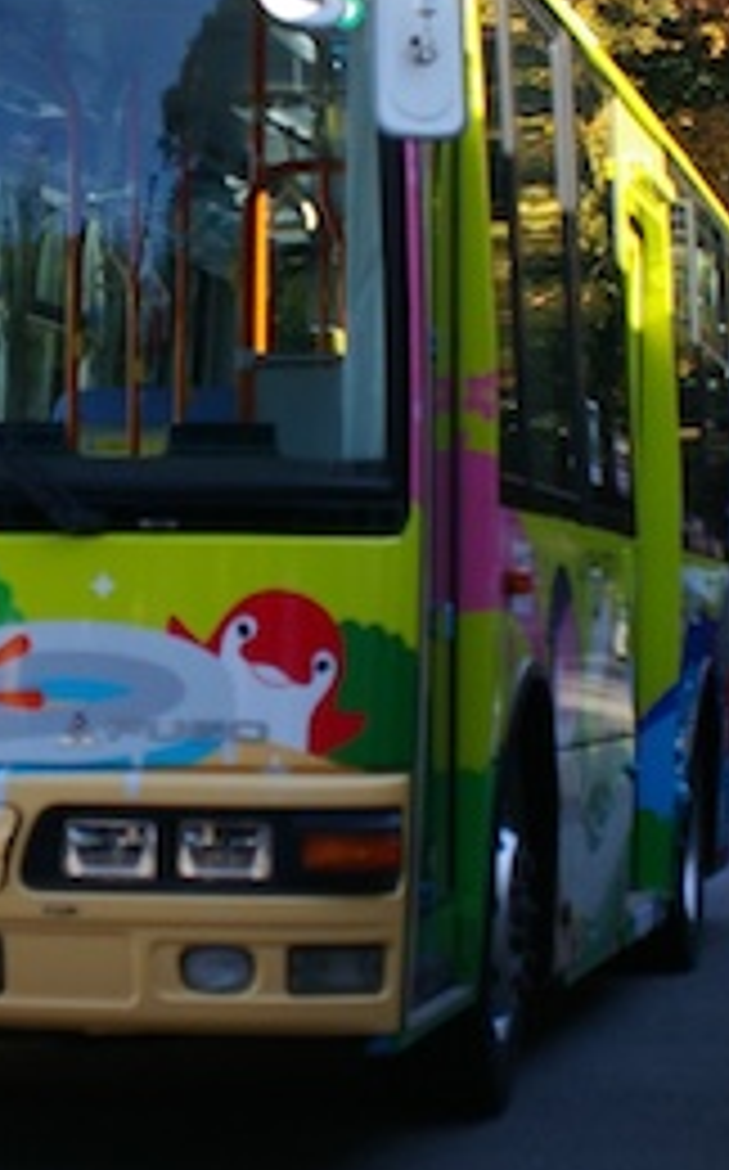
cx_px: 22
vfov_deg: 17.4
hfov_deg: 10.8
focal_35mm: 120
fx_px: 3823
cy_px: 412
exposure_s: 1/750
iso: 400
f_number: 4
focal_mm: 34
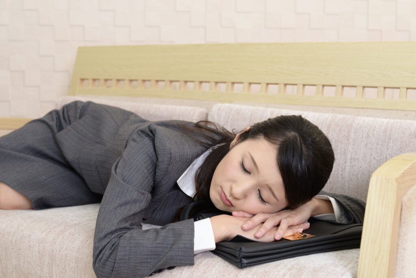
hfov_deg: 39.6
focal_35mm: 50
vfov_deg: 27.0
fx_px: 578
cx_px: 208
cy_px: 139
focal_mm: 50
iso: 160
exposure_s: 1/125
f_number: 5.6
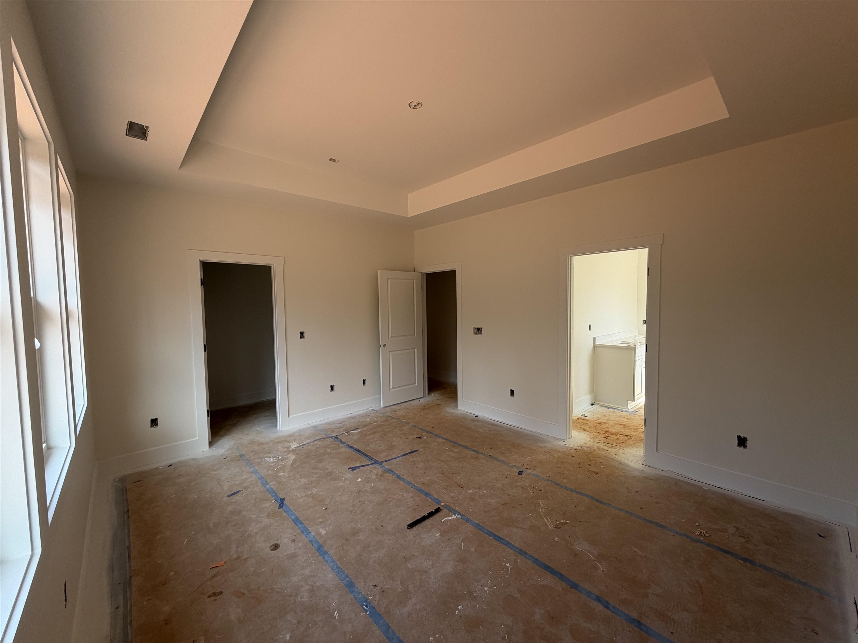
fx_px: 347
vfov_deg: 85.7
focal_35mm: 14
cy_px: 322
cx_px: 429
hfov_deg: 102.1
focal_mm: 2.22
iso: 64
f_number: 2.2
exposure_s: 1/121
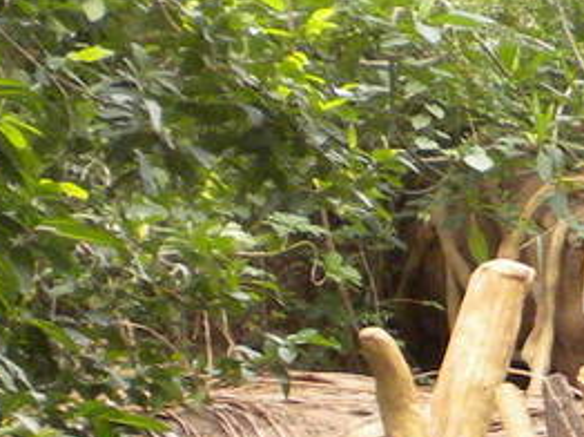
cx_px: 1108
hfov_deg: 8.4
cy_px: 827
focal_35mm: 226
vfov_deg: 6.4
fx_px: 3809
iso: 184
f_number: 3.5
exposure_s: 1/79.2
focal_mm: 6.6
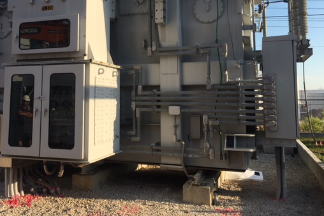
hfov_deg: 50.2
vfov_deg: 34.6
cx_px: 123
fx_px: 342
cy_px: 64
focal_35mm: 38
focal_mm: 4.15
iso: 25
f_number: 2.2
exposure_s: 1/1083
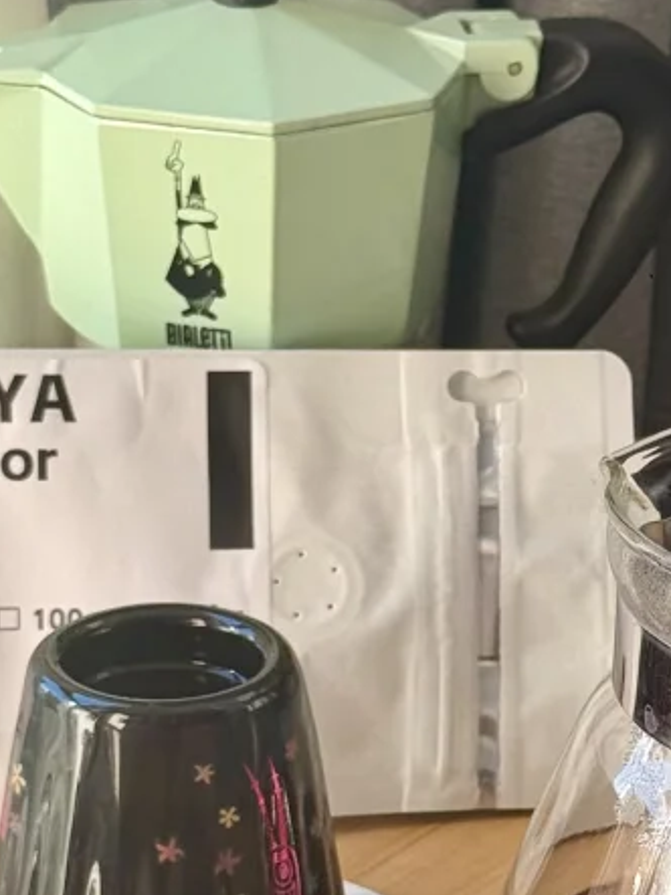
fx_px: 4034
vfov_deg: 12.7
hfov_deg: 9.5
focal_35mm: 156
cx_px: 582
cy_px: 521
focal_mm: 6.76
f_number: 1.78
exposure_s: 1/339
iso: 80
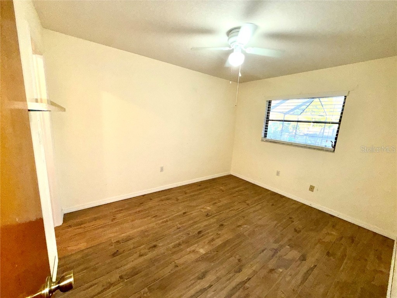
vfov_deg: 85.7
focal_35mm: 14
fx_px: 161
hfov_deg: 102.1
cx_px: 198
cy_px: 149
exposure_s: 1/60
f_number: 2.2
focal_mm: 2.22
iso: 100
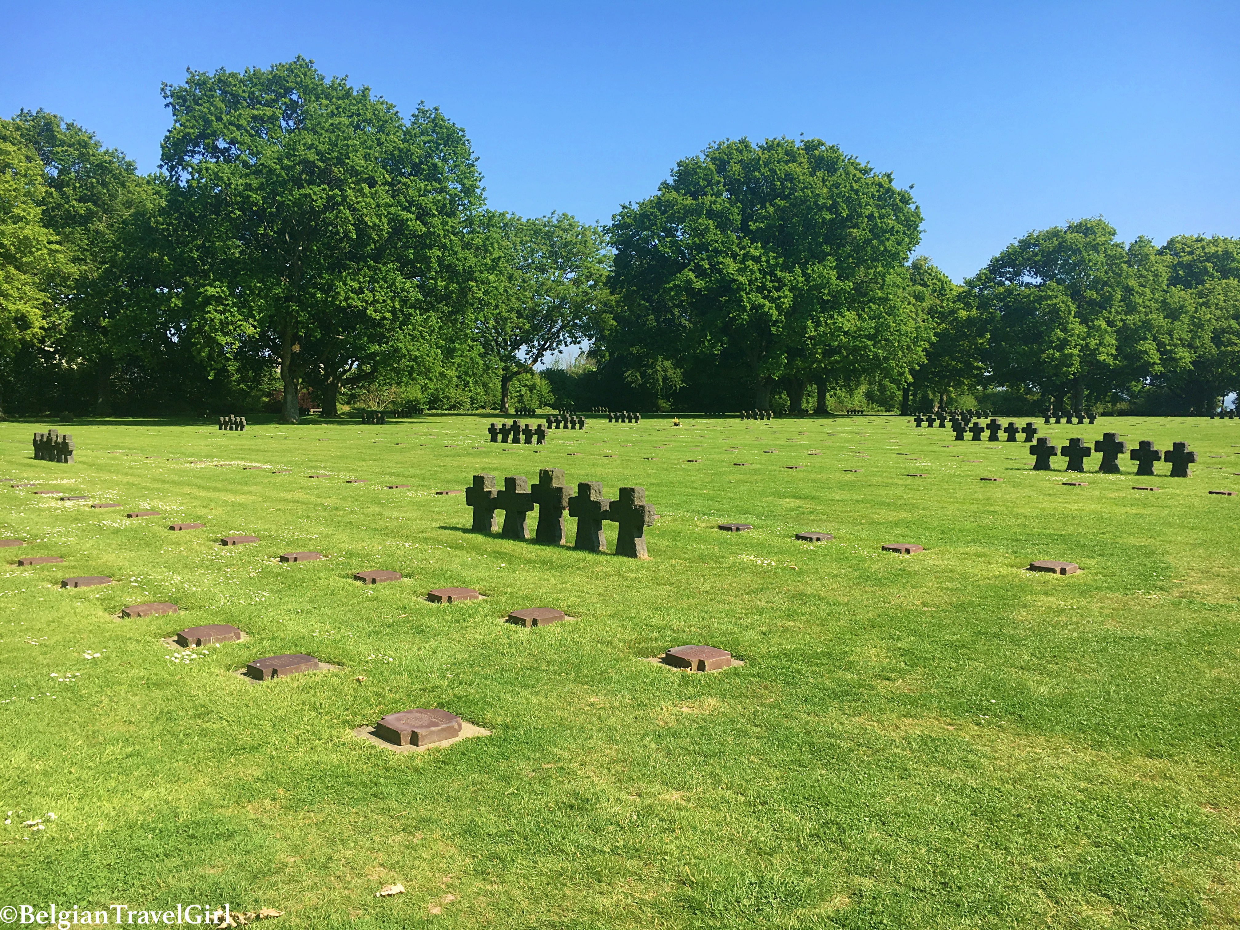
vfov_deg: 48.2
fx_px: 1039
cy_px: 465
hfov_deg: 61.7
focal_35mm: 29
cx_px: 620
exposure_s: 1/1350
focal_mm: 4.15
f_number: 2.2
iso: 25
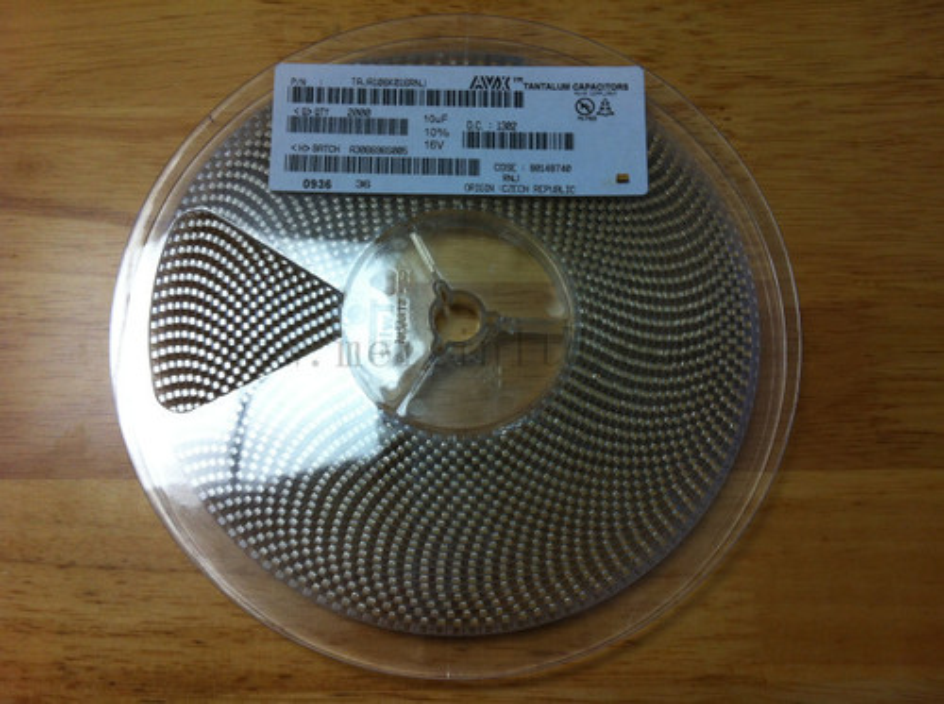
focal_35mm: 35
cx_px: 472
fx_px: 953
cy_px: 352
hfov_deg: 52.7
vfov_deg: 40.6
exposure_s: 1/33
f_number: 2.8
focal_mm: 3.85
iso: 80
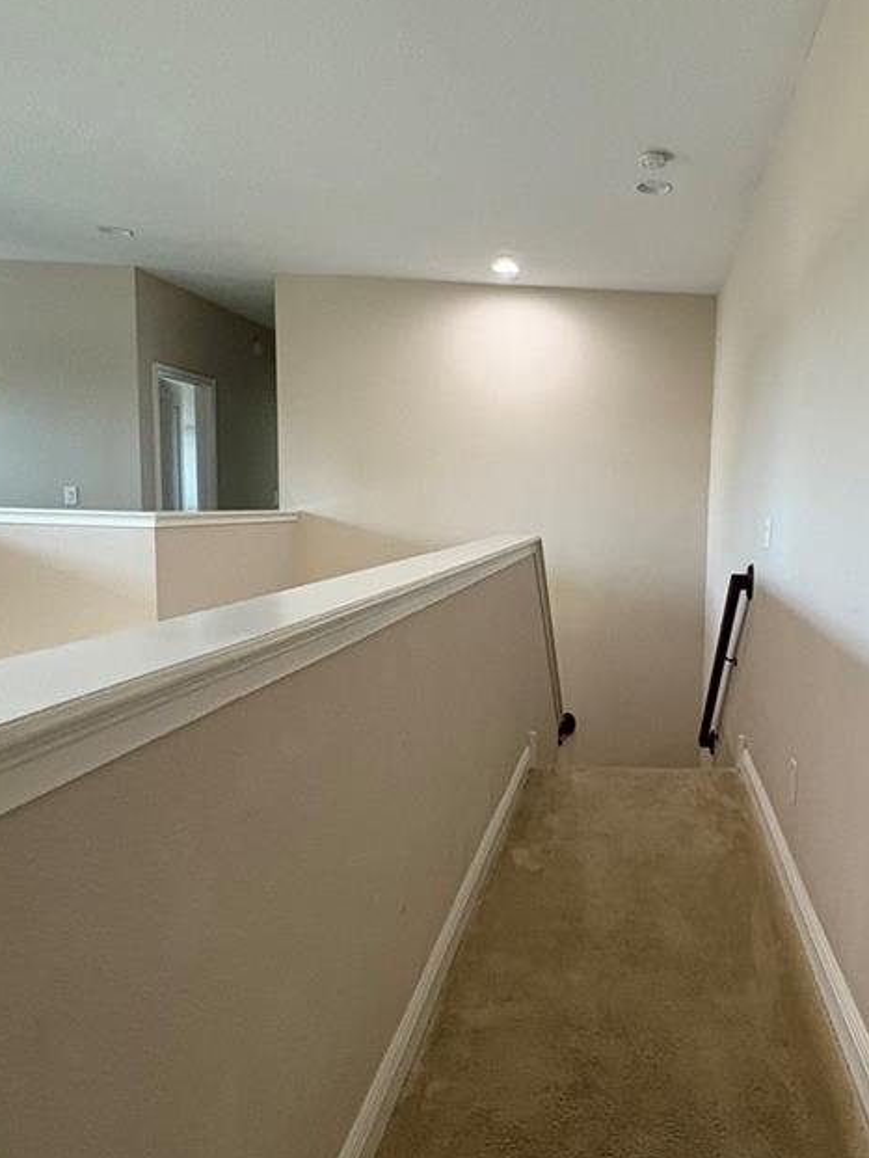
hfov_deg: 48.4
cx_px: 698
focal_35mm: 27
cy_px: 598
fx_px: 903
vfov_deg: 65.3
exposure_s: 1/60
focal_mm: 2.22
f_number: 2.2
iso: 250
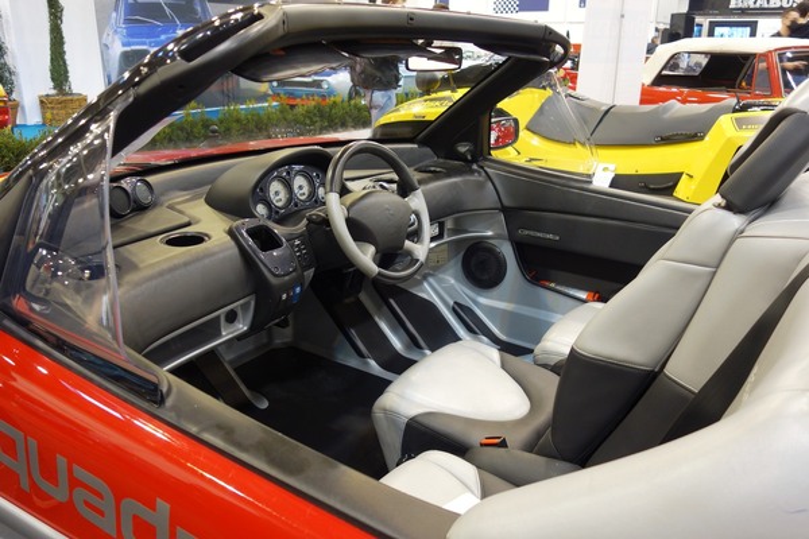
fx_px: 652
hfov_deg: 63.7
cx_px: 404
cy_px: 270
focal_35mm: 29
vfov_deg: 45.0
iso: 160
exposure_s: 1/30
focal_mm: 10.91
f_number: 2
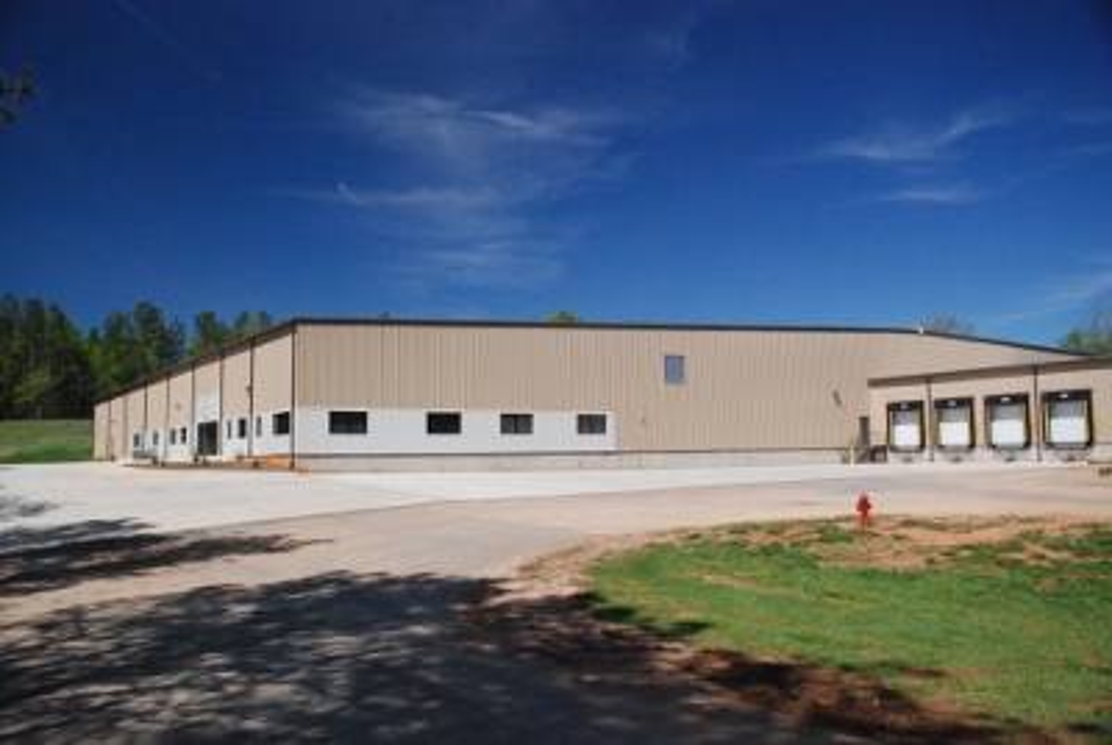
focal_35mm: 33
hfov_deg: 57.2
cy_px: 372
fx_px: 1021
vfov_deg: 40.1
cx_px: 556
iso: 1600
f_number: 3.8
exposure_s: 1/4000
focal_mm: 22
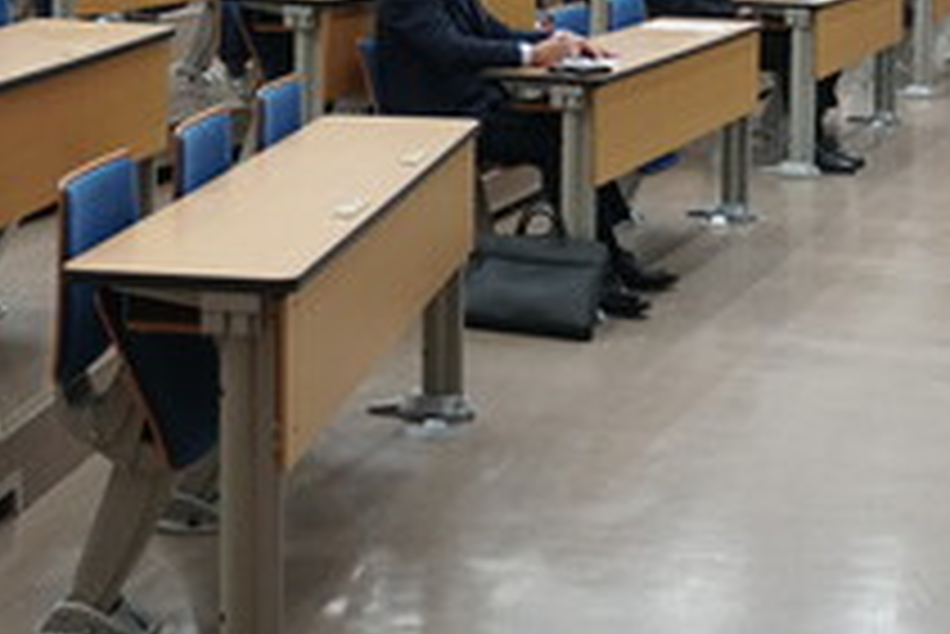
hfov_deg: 27.0
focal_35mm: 75
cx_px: 428
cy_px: -76
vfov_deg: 17.5
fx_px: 1980
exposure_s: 1/160
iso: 1250
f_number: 4
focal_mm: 22
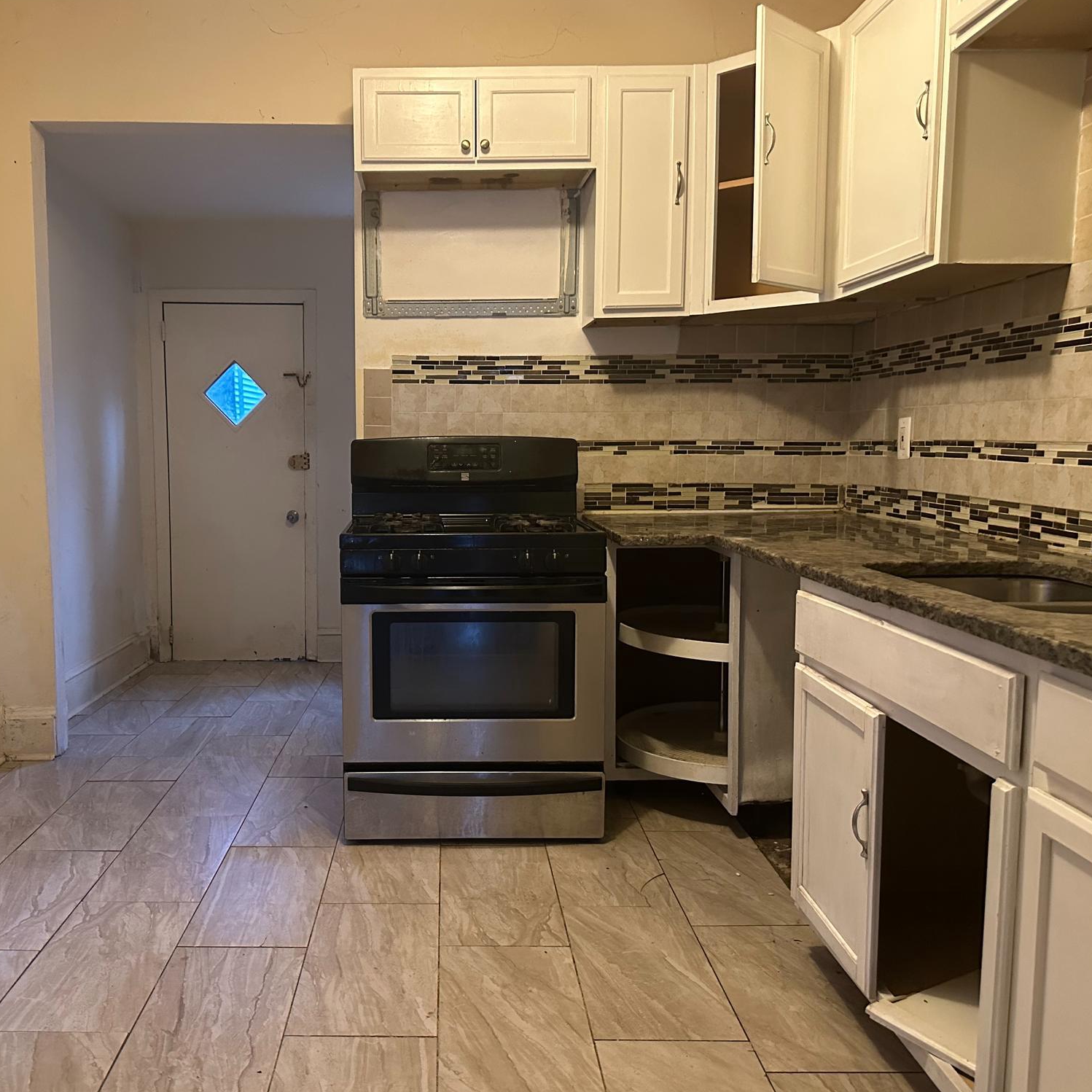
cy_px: 550
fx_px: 1035
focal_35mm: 29
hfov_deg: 55.2
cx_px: 436
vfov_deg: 55.6
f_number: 1.78
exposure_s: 1/40
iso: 640
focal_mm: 6.86
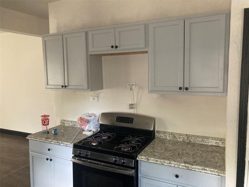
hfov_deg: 63.4
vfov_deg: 49.7
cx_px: 124
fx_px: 201
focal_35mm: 28
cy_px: 94
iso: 320
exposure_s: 1/42
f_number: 1.8
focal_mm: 3.99
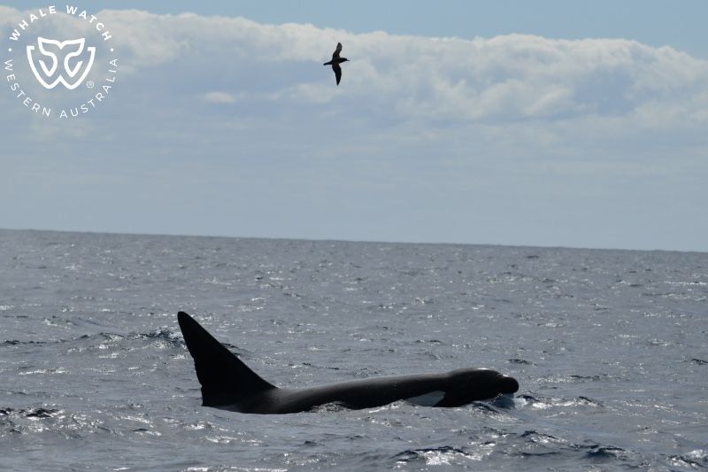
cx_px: 354
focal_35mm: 200
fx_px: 3932
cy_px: 236
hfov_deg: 10.3
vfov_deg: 6.9
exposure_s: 1/8000
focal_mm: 200
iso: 450
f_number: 5.6
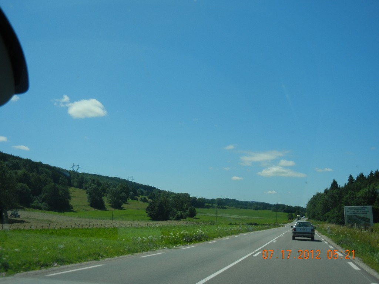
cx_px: 190
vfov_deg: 32.2
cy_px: 142
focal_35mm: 45
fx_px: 493
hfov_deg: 42.1
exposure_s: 1/457
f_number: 7.6
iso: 160
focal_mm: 8.1
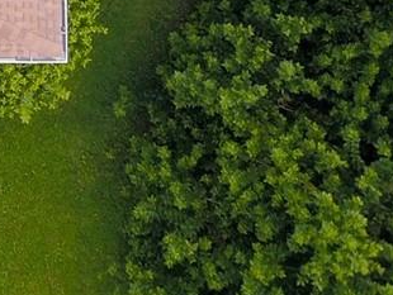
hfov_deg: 12.2
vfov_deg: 9.6
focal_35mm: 134
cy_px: -456
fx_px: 1522
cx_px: -503
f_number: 2.2
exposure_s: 1/240
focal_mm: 4.73
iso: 100
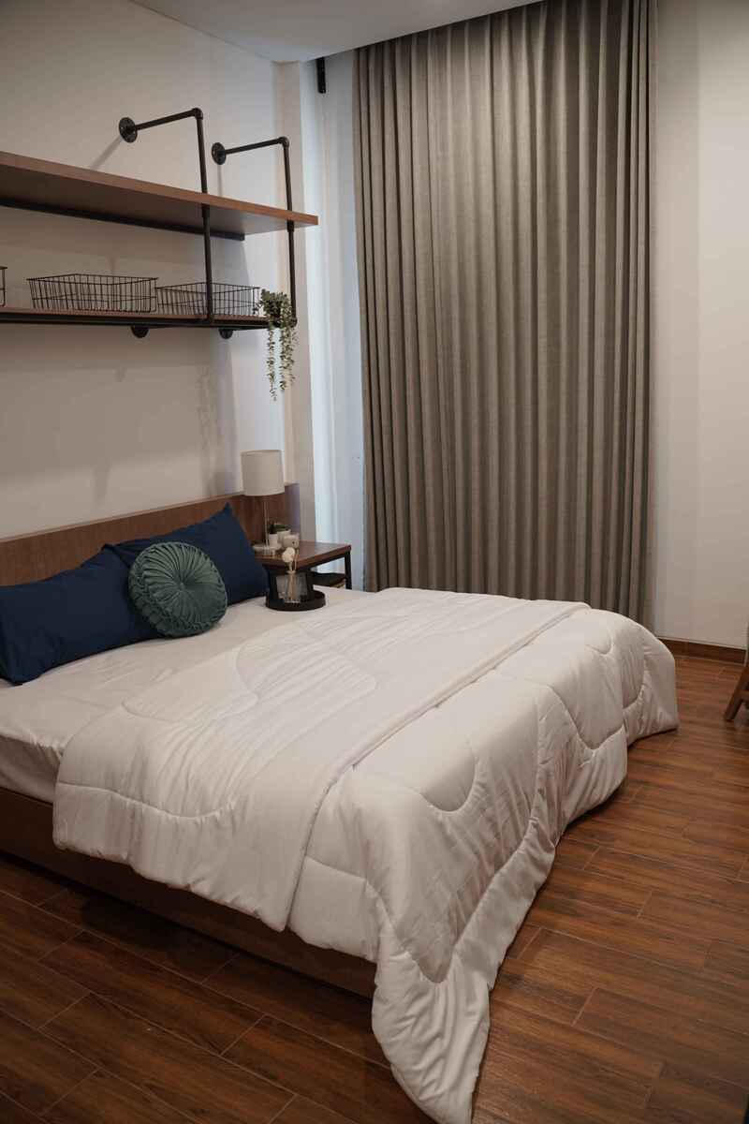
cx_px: 374
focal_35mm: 28
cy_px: 562
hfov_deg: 46.4
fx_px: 874
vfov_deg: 65.5
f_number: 4
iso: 640
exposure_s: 1/40
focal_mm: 28
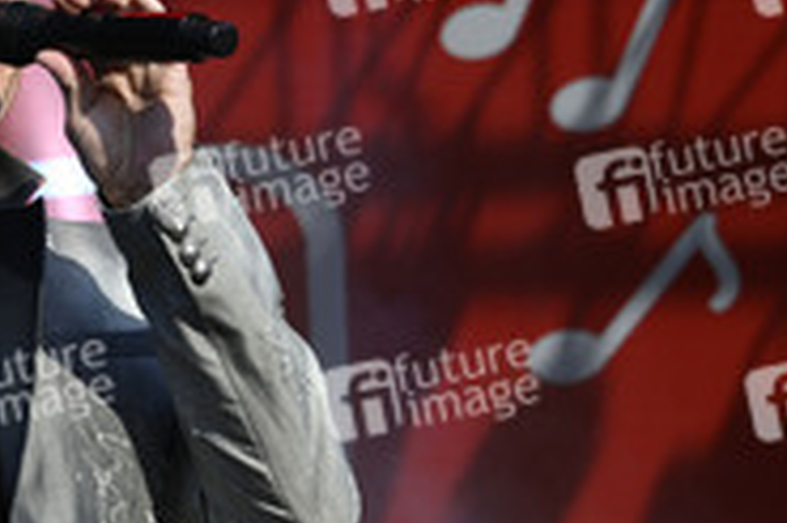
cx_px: -108
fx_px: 4150
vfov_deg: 7.2
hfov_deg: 10.7
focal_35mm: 190
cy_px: 285
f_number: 5.6
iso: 400
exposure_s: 1/200
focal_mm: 78
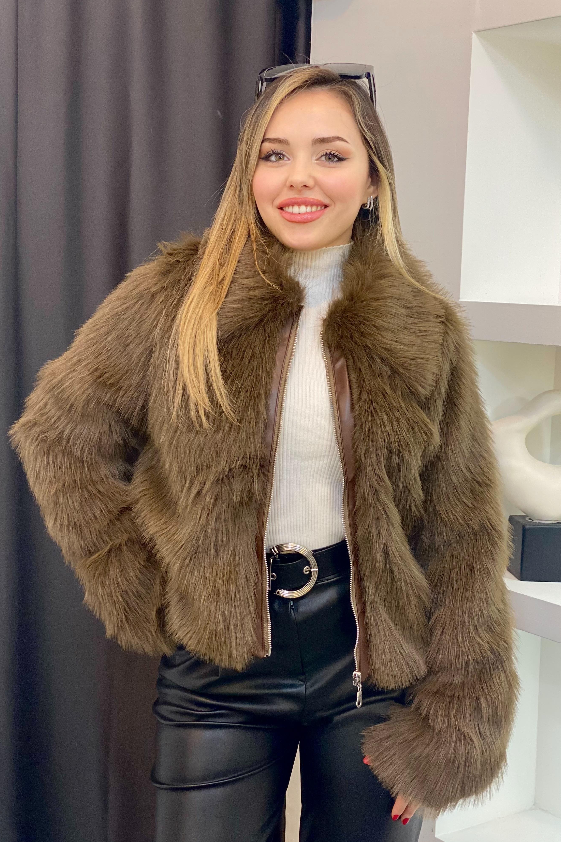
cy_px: 420
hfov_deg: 24.6
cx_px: 295
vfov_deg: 36.2
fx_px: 1286
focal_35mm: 55
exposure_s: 1/100
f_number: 2
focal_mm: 6
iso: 125
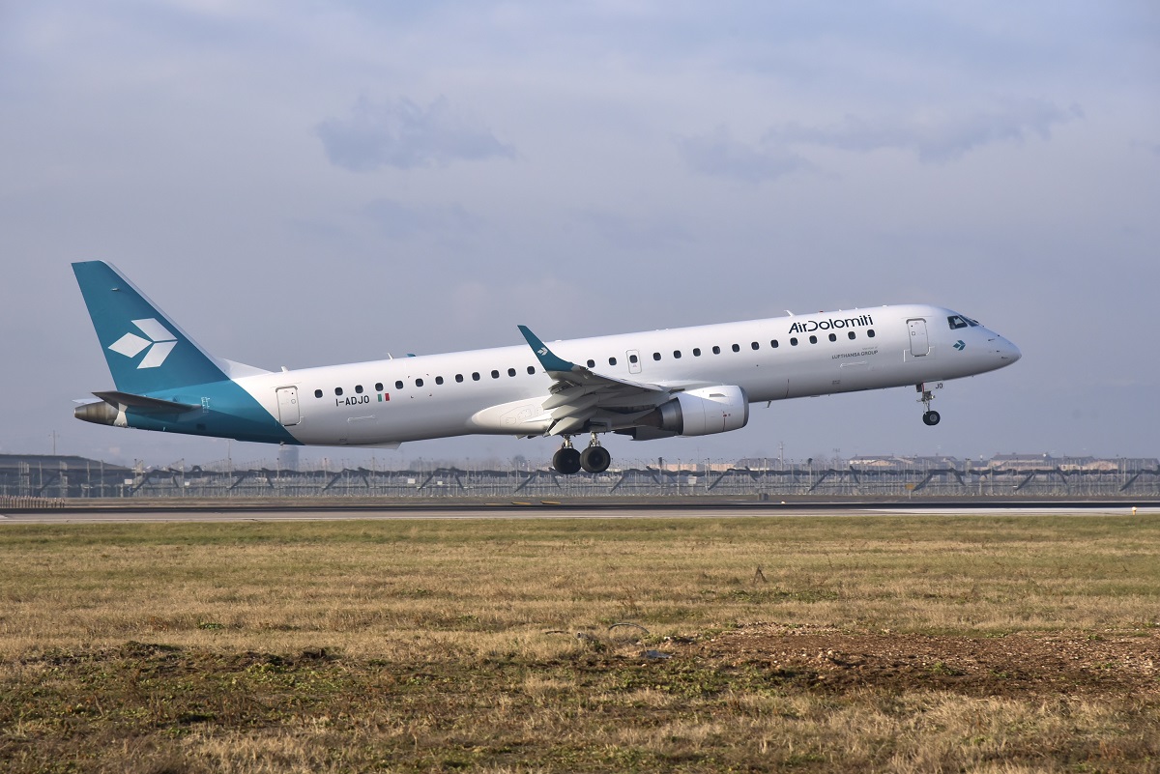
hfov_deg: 17.1
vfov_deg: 11.4
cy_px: 387
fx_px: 3868
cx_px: 580
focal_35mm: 120
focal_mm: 120
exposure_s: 1/1600
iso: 800
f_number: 9
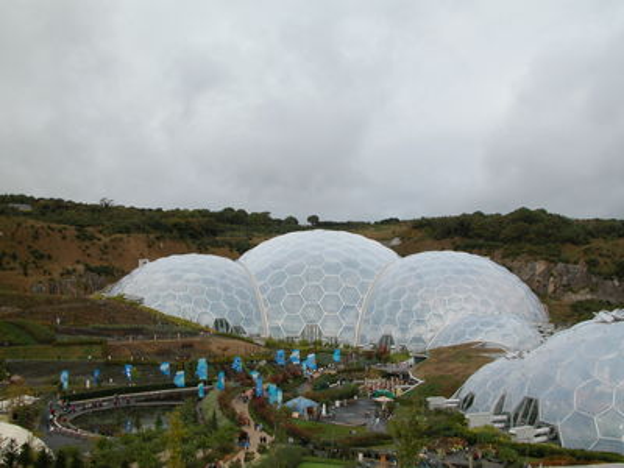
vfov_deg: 38.7
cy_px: 234
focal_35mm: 37
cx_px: 312
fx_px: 667
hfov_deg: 50.1
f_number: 6.4
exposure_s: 1/318
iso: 100
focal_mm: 9.5
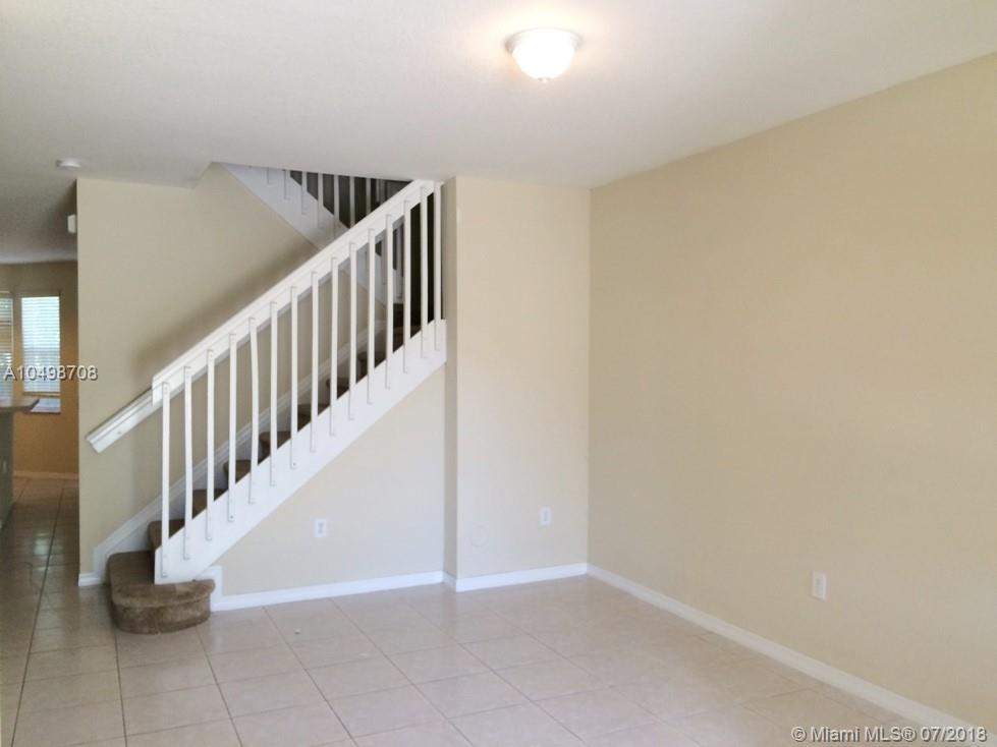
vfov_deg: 48.2
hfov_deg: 61.7
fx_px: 835
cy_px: 374
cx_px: 498
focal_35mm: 29
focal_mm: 4.15
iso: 40
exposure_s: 1/30
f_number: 2.2
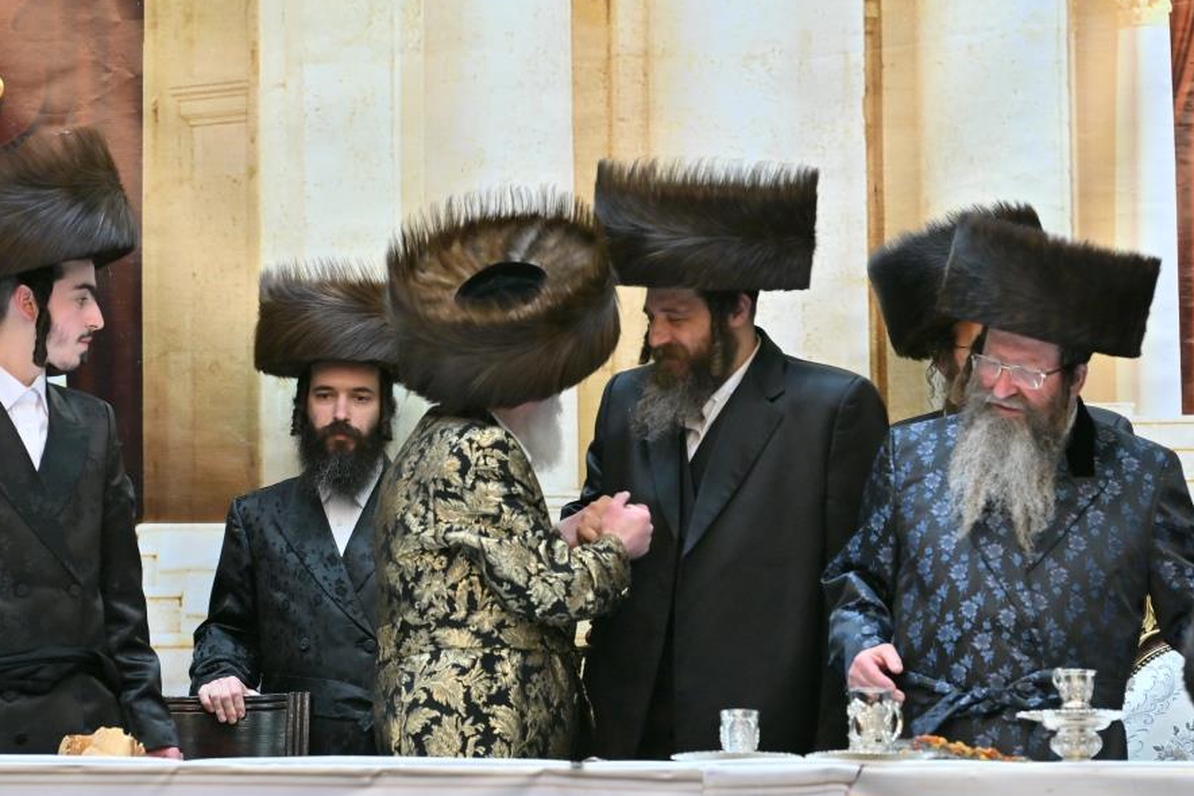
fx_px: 11508
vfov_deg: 4.0
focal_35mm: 347
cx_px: 677
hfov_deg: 5.9
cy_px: 447
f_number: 4
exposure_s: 1/200
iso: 400
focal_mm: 200
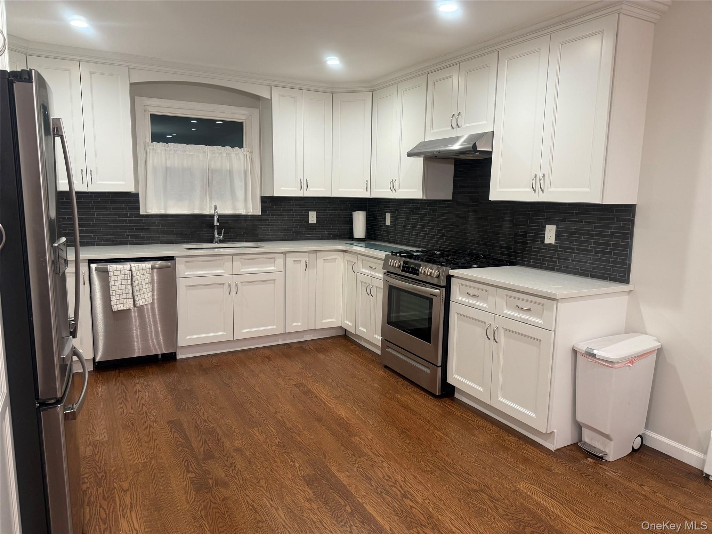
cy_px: 267
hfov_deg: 71.6
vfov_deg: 56.8
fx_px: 494
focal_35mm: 24
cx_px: 356
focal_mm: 6.76
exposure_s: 1/60
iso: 160
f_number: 1.78
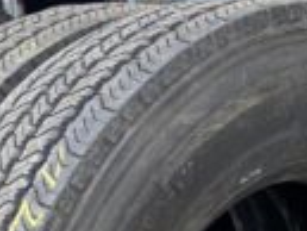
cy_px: 337
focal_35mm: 87
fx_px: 772
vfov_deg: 15.8
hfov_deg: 22.4
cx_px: 112
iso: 32
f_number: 1.8
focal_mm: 4.25
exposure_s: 1/155
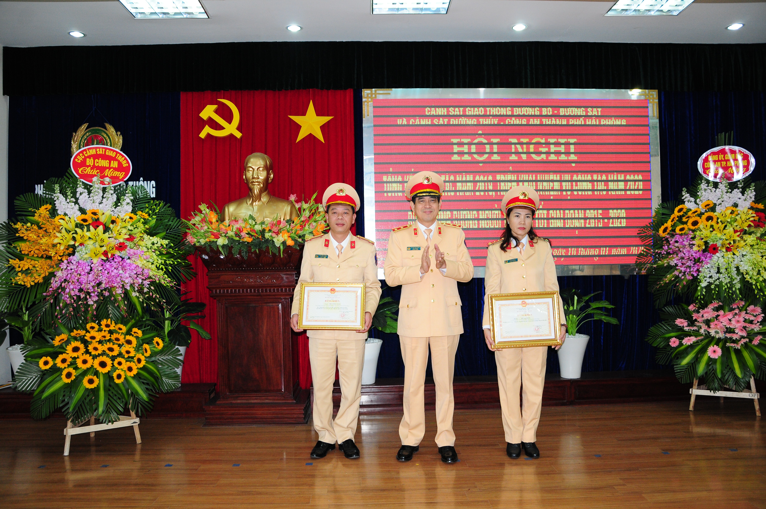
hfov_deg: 67.4
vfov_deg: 47.8
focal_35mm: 27
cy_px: 254
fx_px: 574
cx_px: 383
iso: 800
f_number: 3.5
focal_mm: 18
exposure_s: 1/160
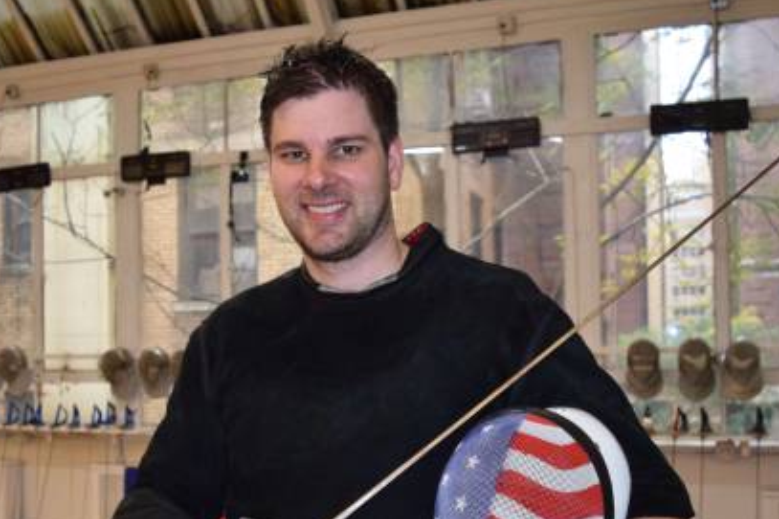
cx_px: 320
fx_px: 930
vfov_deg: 30.8
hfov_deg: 45.3
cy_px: 362
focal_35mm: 43
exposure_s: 1/200
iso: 800
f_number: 3.5
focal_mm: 18
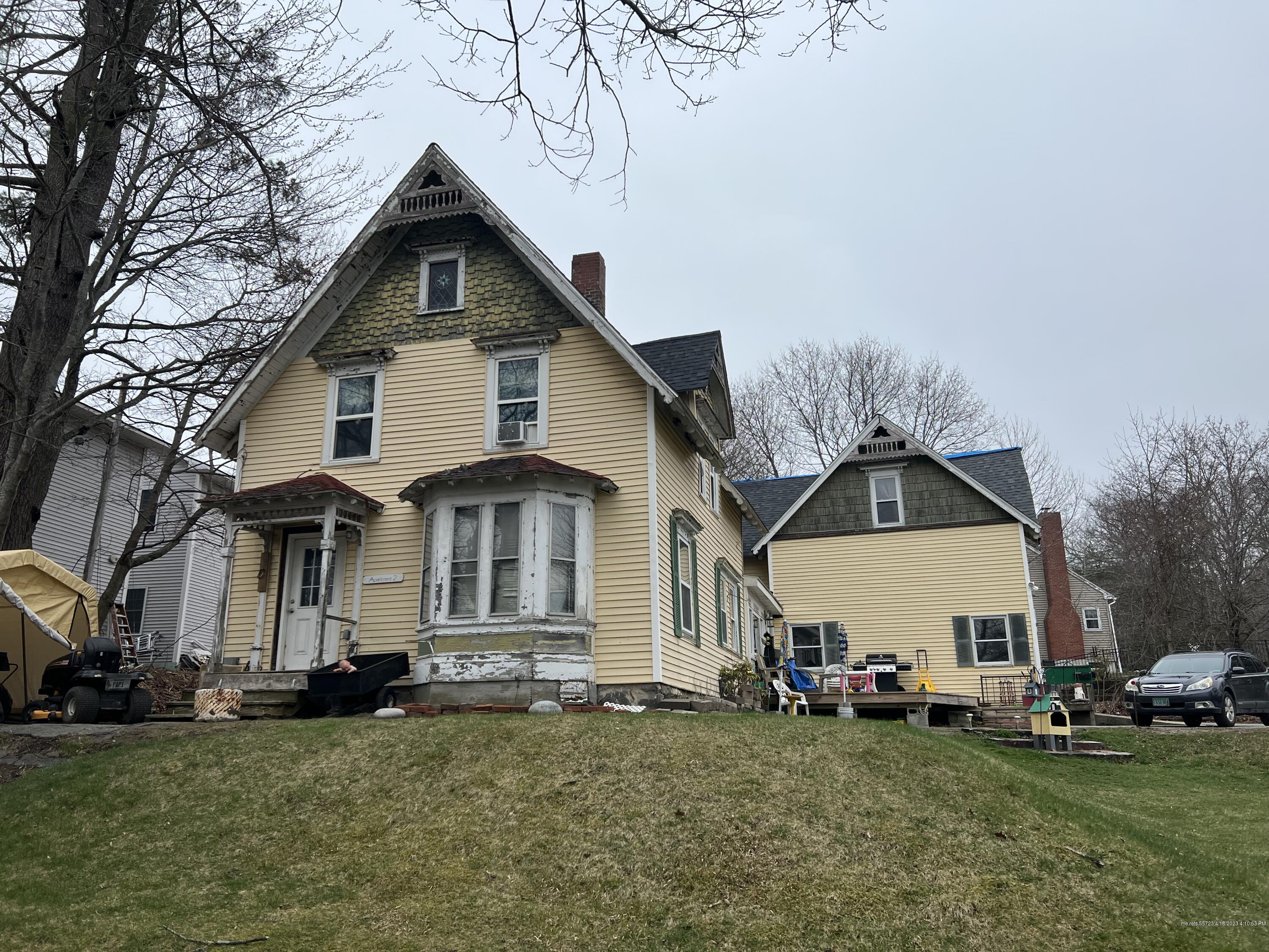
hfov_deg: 67.3
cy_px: 476
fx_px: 953
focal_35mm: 26
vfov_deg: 53.1
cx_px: 634
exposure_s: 1/2695
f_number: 1.5
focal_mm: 5.7
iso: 50
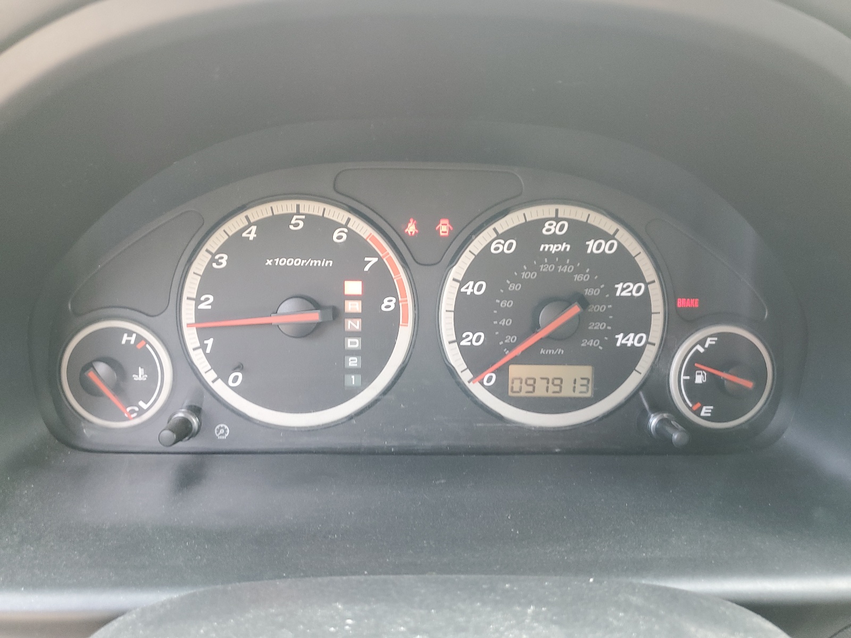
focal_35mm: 26
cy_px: 319
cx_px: 426
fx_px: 639
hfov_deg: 67.3
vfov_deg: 53.1
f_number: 1.5
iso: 82
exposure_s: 1/60.2
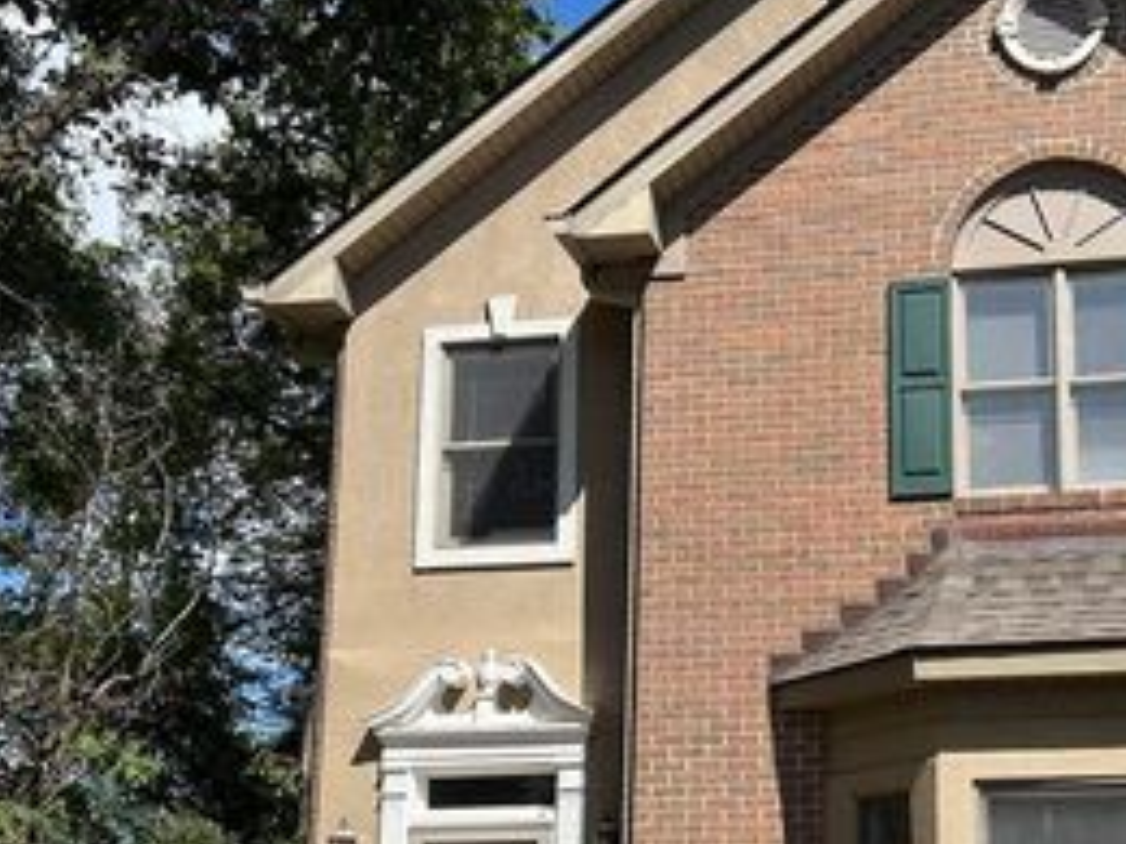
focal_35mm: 50
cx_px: 832
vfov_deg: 28.7
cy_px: 621
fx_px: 1626
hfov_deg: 37.3
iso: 50
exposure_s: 1/3968
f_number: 1.5
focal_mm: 5.7
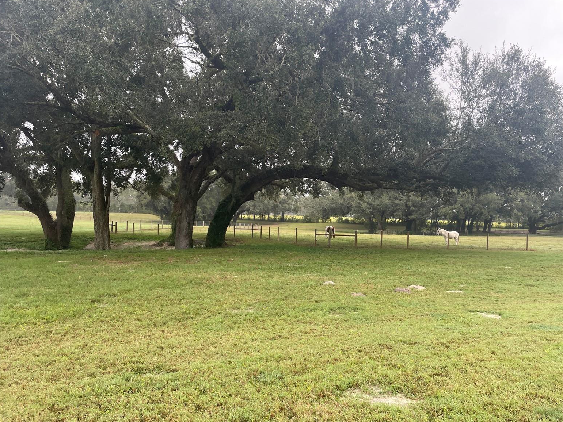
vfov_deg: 51.4
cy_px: 214
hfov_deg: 65.3
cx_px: 291
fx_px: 439
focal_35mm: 27
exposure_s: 1/221
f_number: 1.6
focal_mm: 4.2
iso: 32
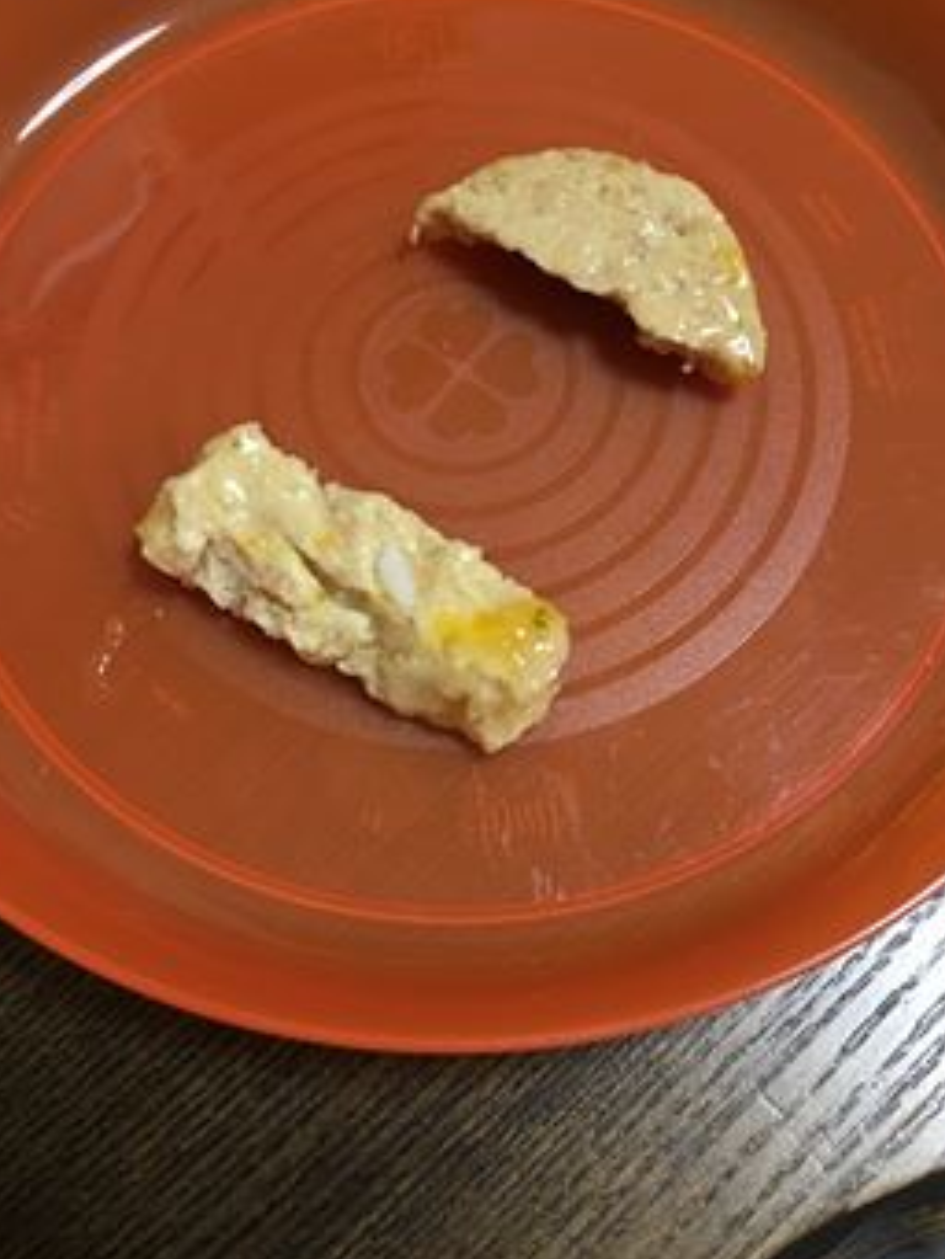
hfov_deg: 41.8
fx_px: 1237
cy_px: 561
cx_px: 495
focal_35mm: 34
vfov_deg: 53.8
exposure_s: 1/15
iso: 64
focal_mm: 4.15
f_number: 2.2
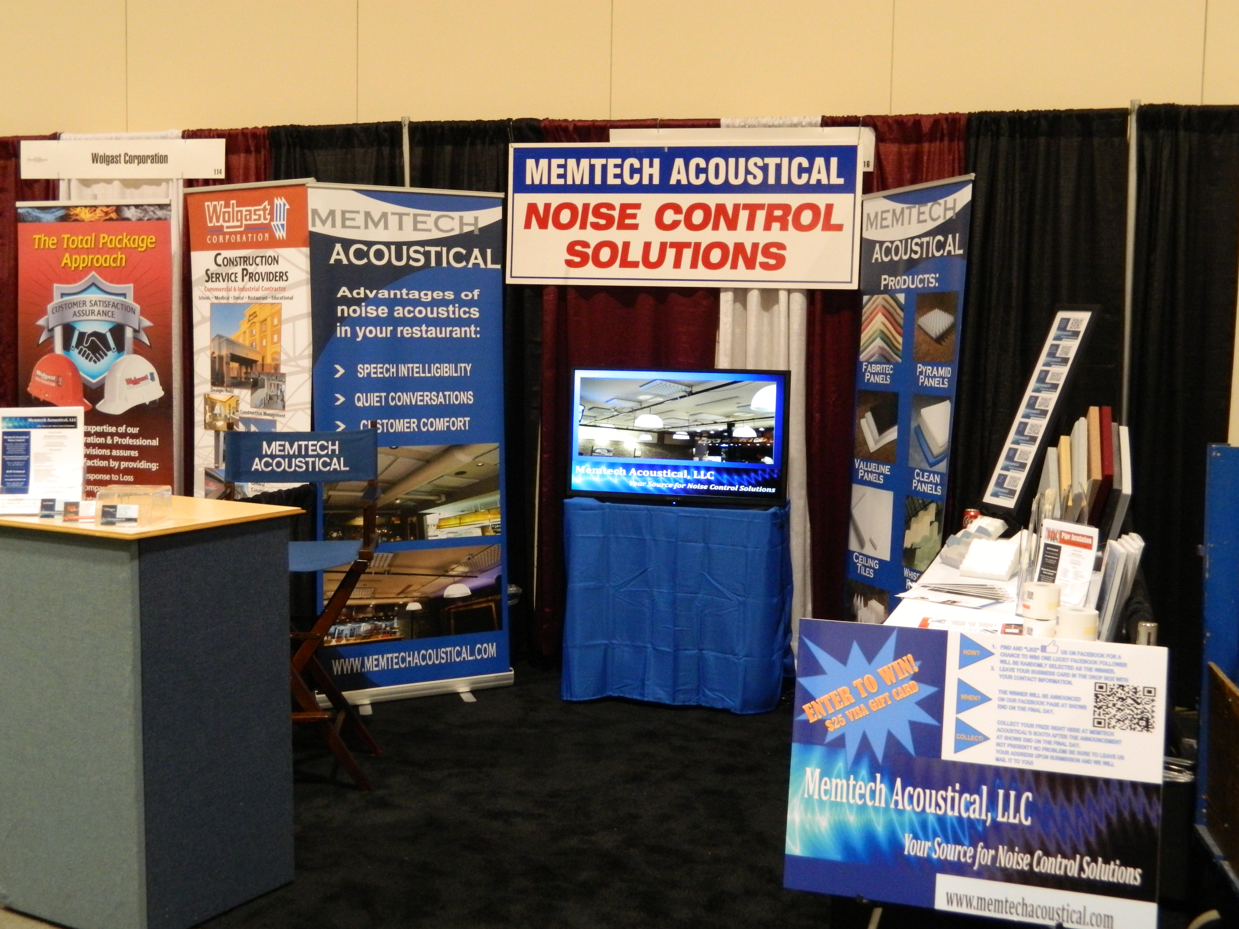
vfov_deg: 35.1
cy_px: 464
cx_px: 620
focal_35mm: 41
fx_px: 1468
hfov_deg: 45.8
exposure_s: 1/15
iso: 400
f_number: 3.5
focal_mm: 7.3
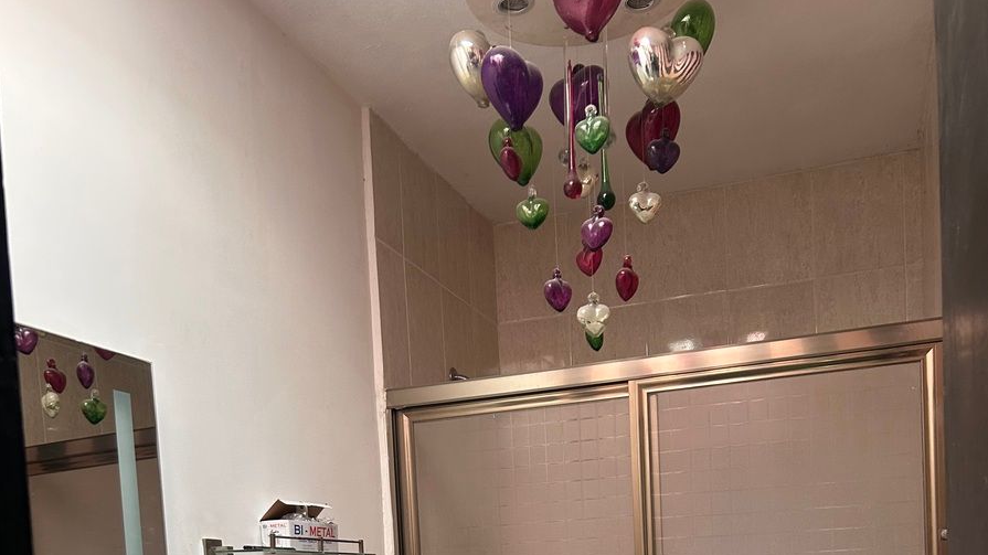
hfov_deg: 52.8
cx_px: 495
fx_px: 995
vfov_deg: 27.9
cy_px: 641
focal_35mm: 38
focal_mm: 5.7
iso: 125
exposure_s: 1/82
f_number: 1.5
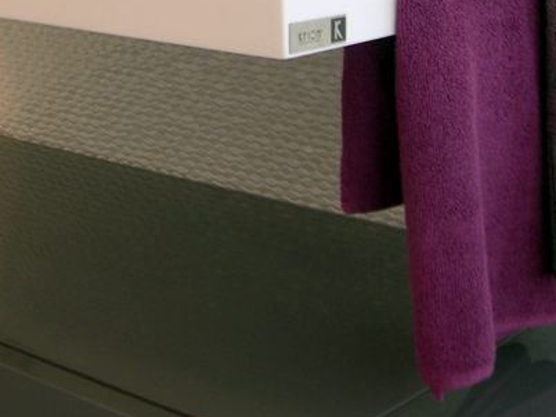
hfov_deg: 22.8
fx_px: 1366
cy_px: -39
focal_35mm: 85
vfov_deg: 16.8
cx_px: 147
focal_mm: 7.8
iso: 50
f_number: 2.8
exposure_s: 1/15.5
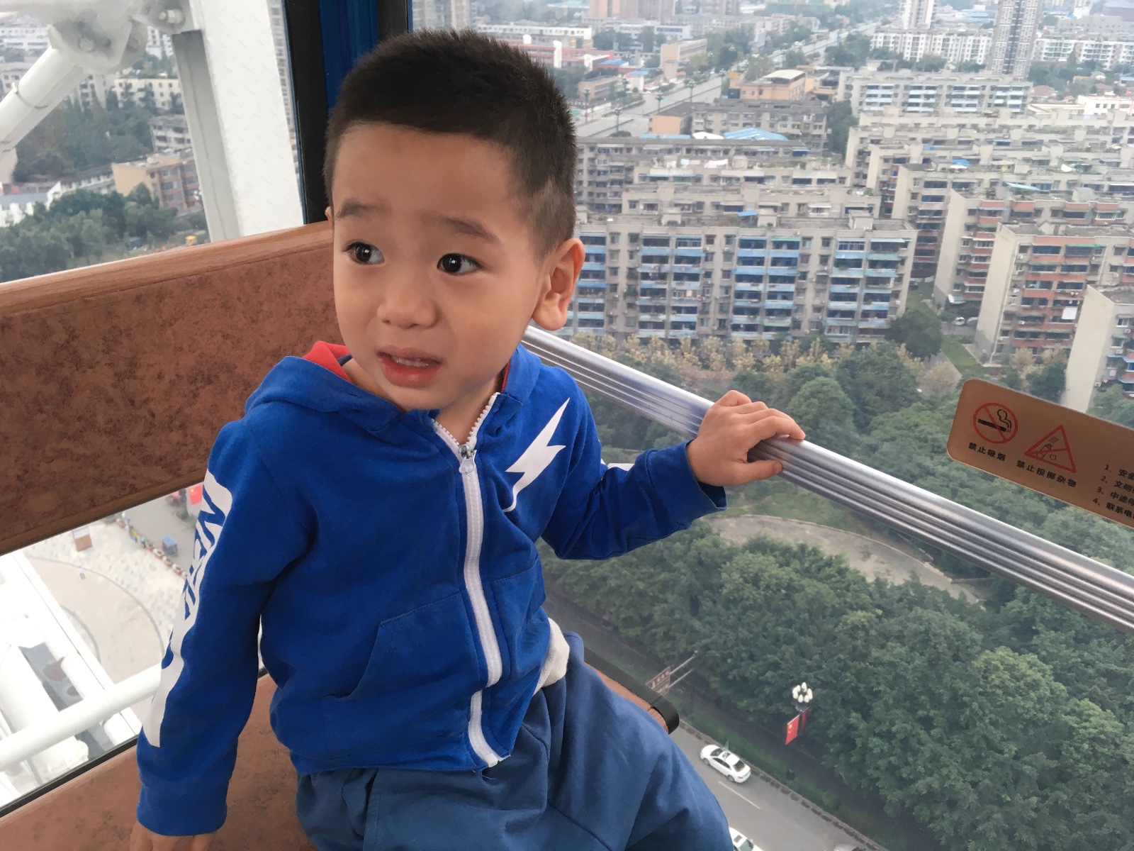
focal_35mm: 29
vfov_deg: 48.2
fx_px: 950
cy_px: 426
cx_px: 567
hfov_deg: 61.7
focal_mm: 4.15
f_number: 2.2
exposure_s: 1/33
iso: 64
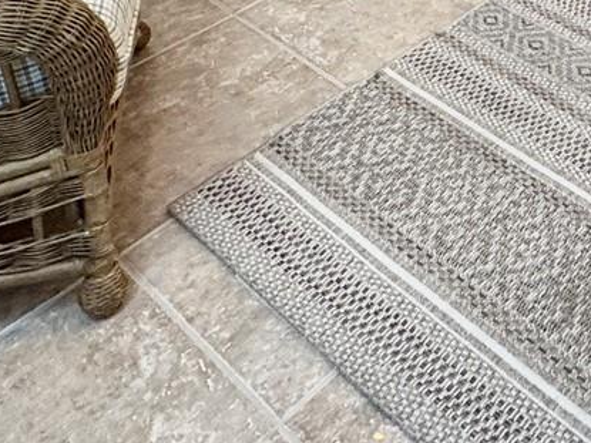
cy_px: -342
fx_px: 922
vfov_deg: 20.1
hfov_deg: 30.2
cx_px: 711
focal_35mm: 54
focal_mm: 2.22
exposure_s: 1/60
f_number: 2.2
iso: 200
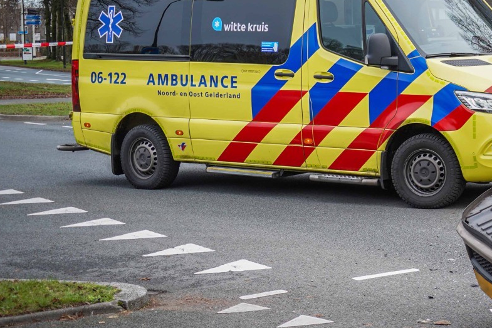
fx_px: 1271
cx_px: 584
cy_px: 107
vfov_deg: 14.7
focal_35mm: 93
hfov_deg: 20.5
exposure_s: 1/60
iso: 160
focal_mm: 38
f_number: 4
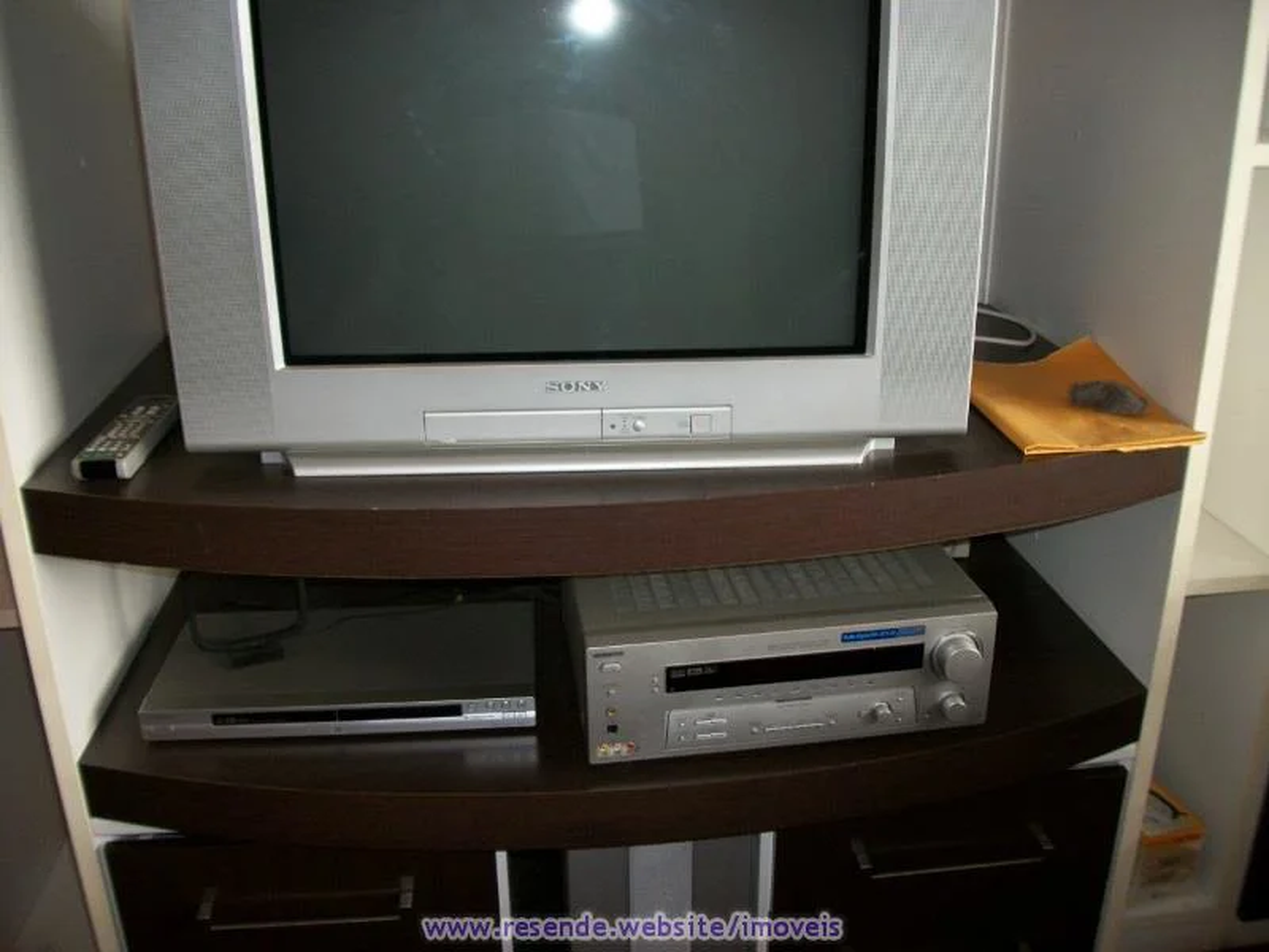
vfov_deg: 44.2
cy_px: 476
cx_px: 634
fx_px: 1173
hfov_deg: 56.8
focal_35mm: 32
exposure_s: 1/60
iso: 160
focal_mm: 5.7
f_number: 2.9
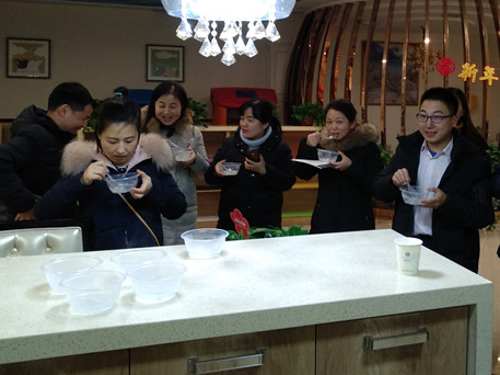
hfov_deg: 49.5
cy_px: 121
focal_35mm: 37
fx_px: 534
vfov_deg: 38.1
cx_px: 323
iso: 400
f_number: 2.2
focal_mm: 3.83
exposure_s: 1/33
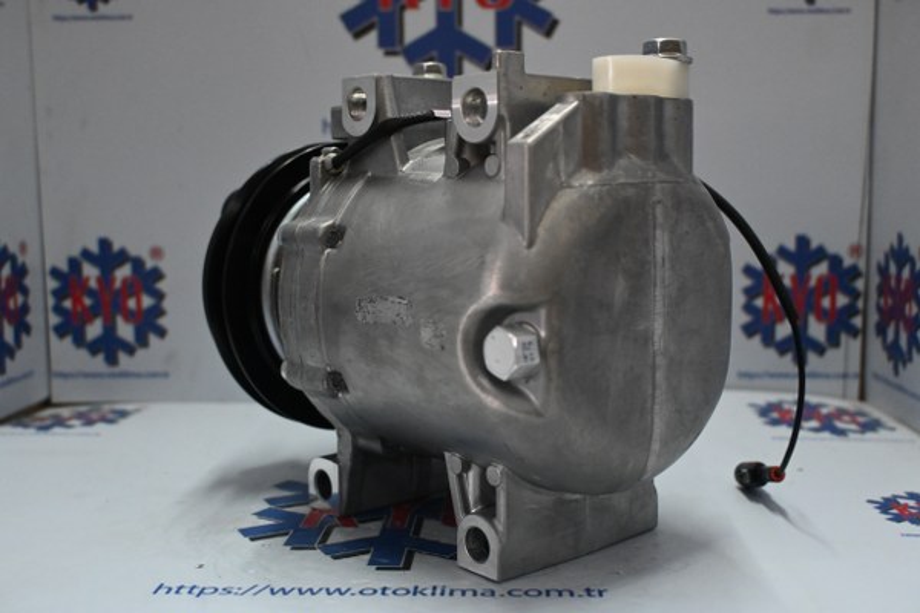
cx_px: 460
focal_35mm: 39
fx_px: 997
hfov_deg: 49.6
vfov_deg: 34.2
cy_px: 306
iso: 2800
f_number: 4.5
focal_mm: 26
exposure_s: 1/125
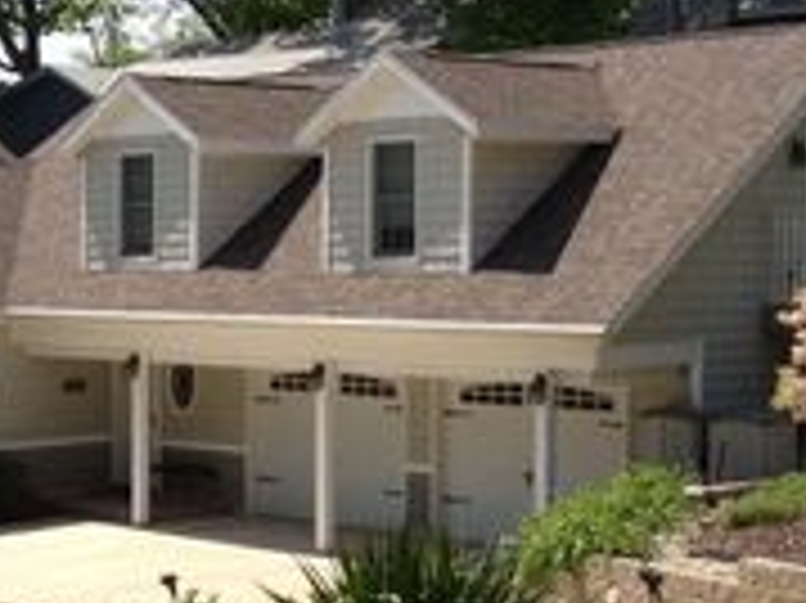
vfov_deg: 15.1
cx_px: 135
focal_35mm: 98
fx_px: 2280
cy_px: 385
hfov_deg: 19.8
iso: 64
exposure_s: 1/1284
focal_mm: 4.28
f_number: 2.4
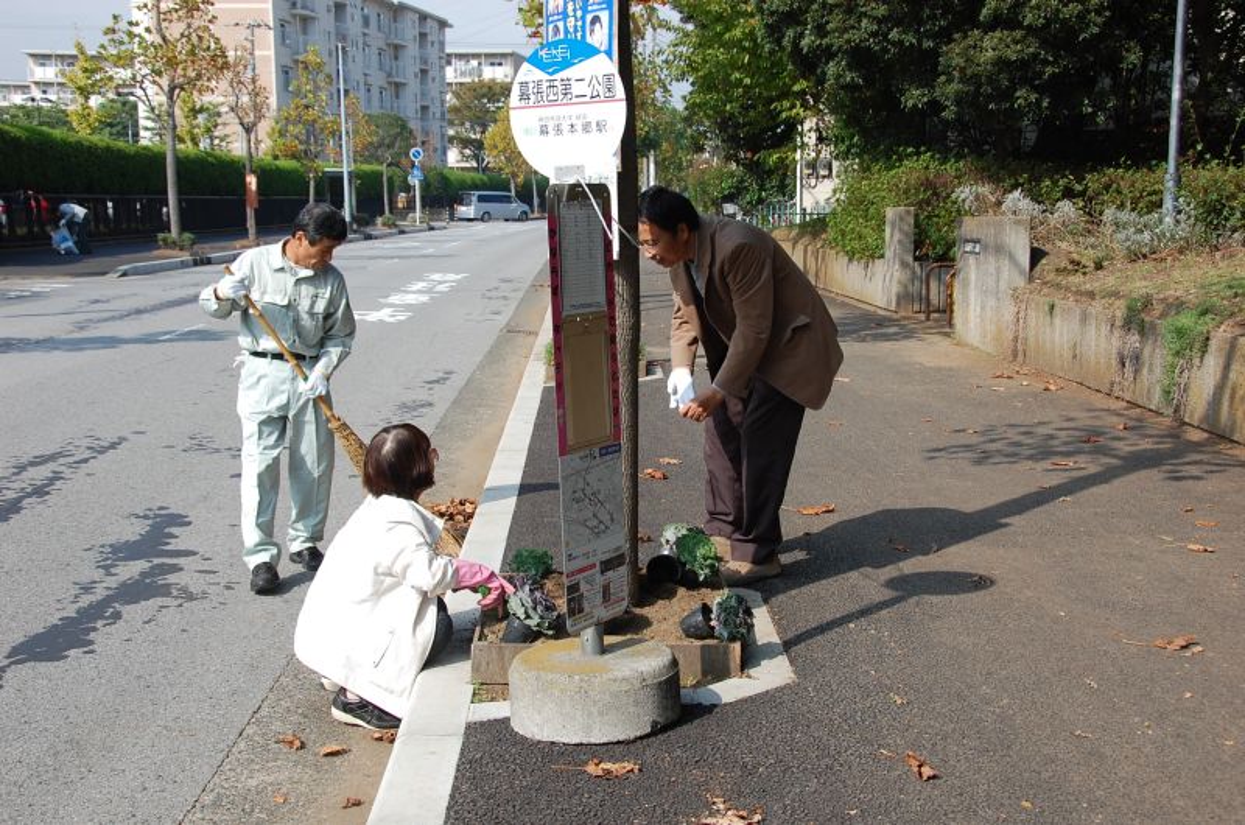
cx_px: 622
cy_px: 412
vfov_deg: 28.8
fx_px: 1605
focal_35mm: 46
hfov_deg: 42.4
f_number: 9
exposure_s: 1/320
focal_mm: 31
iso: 200
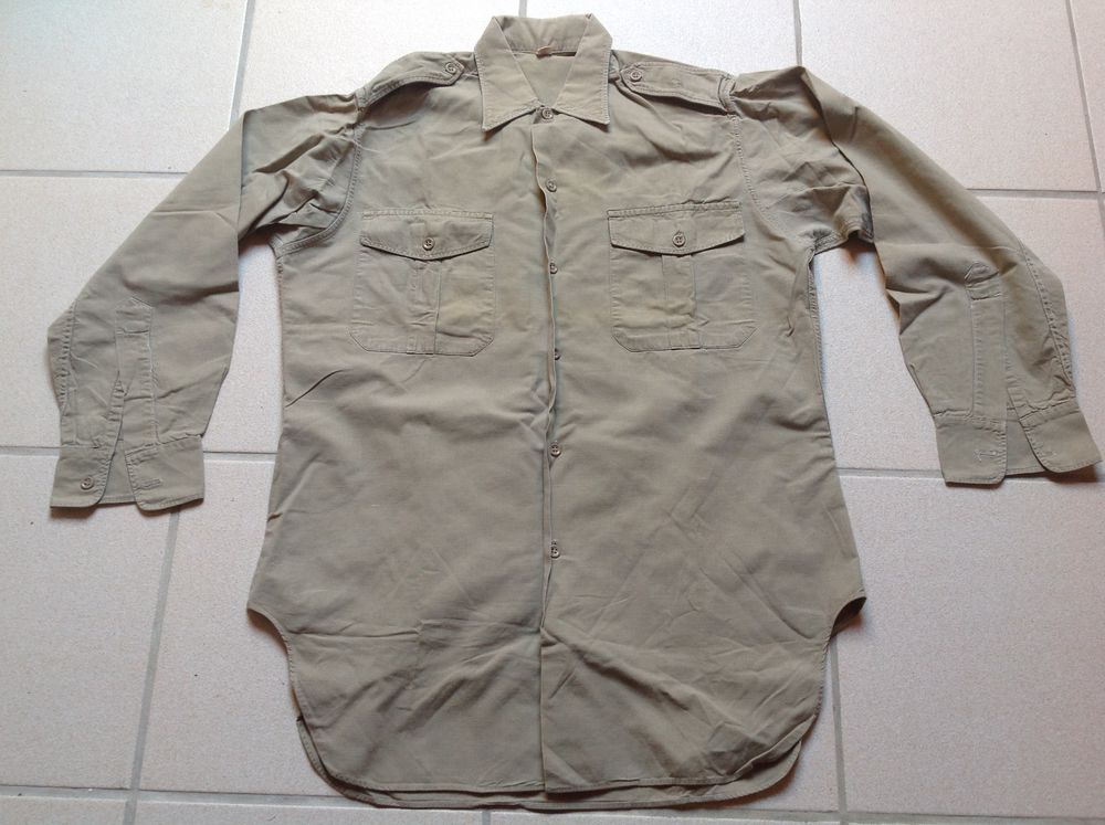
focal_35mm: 35
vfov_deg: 40.6
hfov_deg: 52.7
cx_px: 552
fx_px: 1116
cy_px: 412
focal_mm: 4.28
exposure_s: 1/17
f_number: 2.4
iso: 50
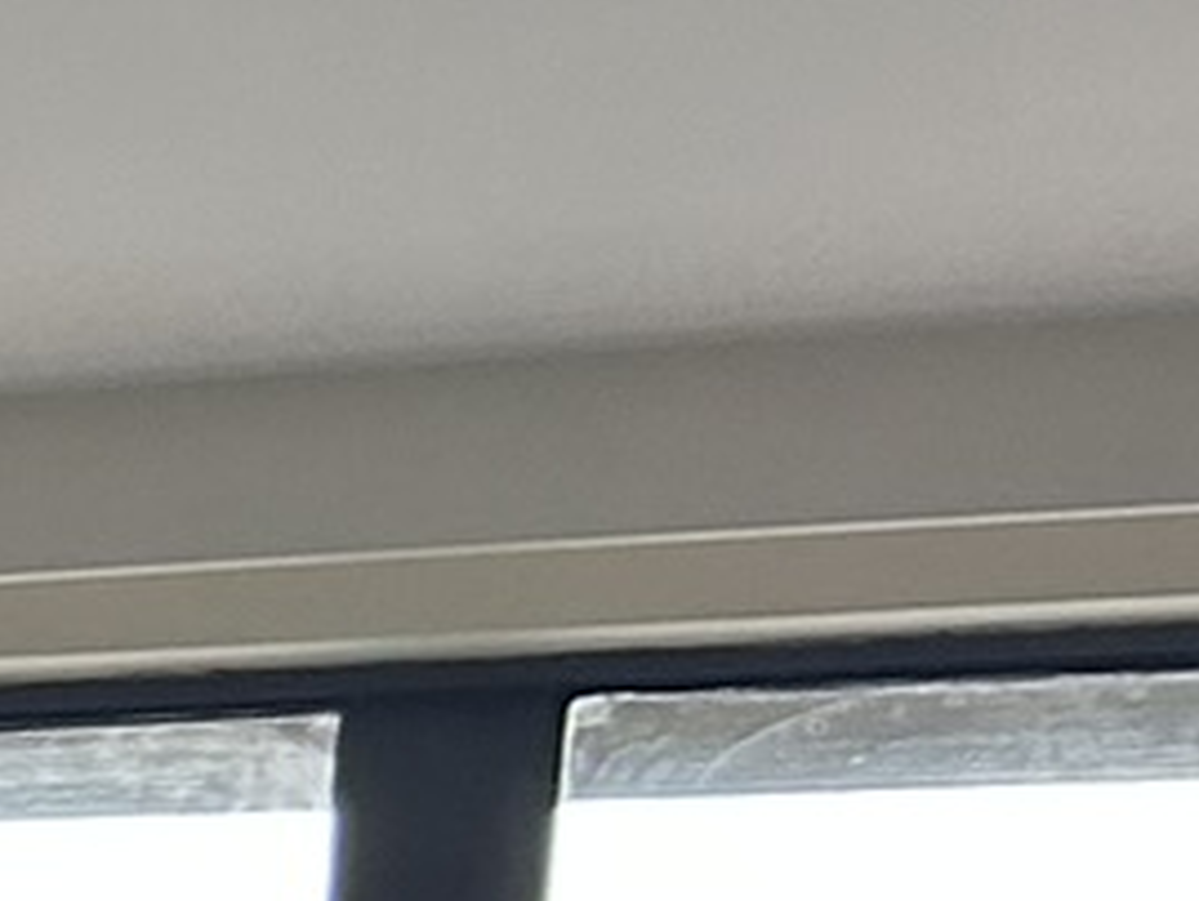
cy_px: 2529
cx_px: -3147
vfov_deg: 6.9
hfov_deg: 7.7
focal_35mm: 198
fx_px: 6861
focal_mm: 5.7
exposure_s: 1/121
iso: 100
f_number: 1.5
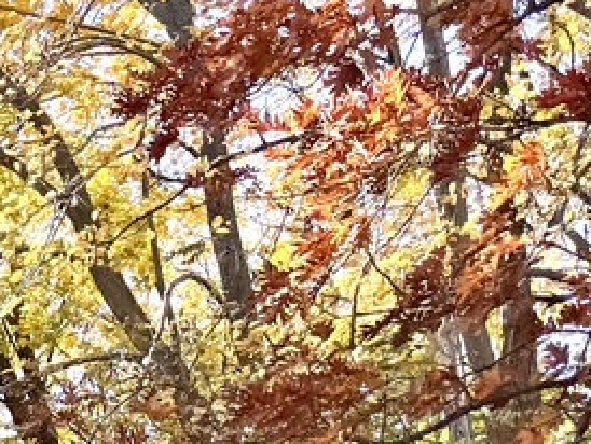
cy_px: 700
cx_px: -854
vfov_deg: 11.2
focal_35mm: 126
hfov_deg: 12.2
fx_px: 2153
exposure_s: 1/864
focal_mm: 6.76
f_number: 1.78
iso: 80
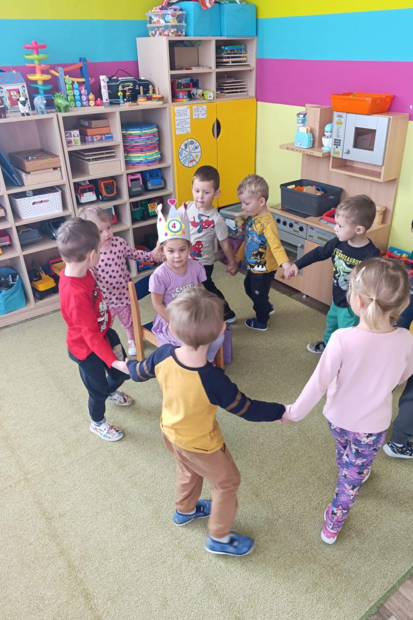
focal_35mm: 26
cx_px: 227
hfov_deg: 49.5
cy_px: 330
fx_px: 447
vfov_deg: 69.3
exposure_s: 1/100
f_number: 1.6
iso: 500
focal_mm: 6.14
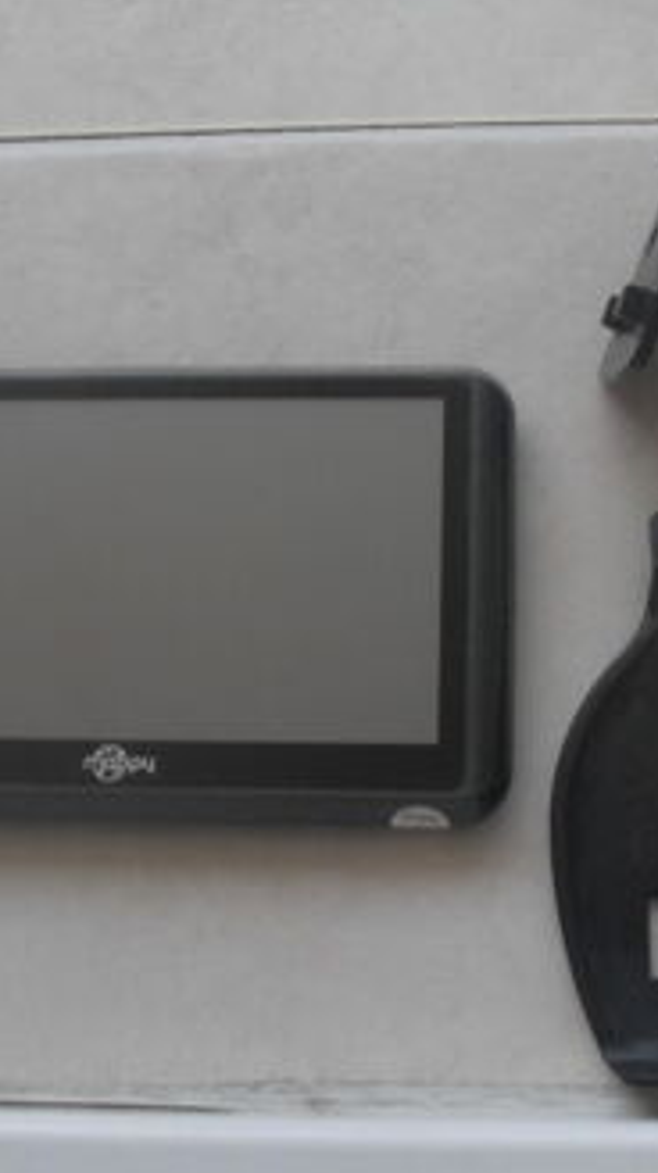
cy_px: 615
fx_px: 1834
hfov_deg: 20.3
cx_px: 454
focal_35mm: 59
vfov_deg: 35.5
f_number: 2.8
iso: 80
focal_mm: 6.3
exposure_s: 1/250
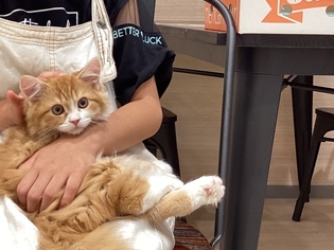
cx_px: 74
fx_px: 569
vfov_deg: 24.4
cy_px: 54
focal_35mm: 59
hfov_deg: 32.0
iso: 80
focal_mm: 3.3
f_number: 2.4
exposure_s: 1/50
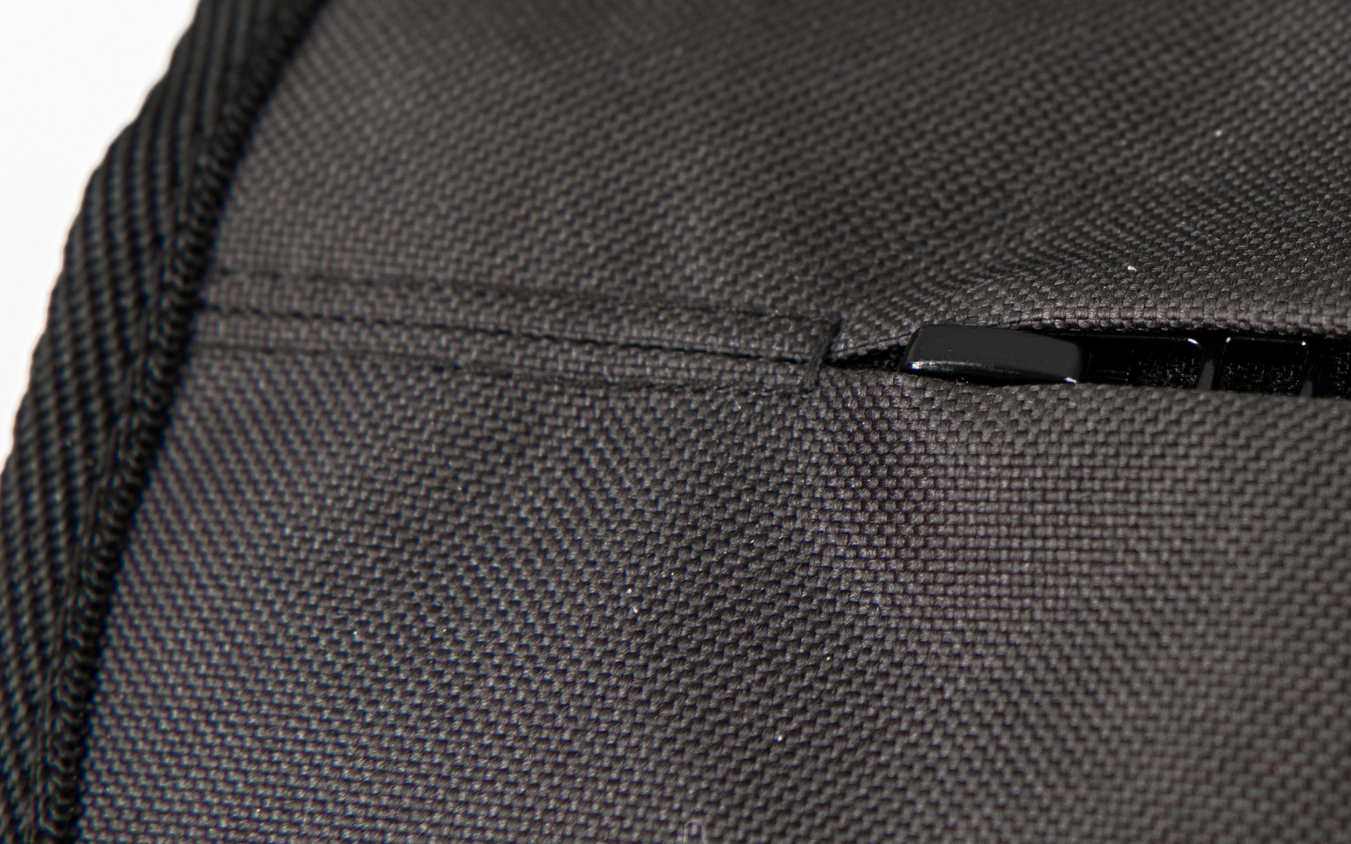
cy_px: 185
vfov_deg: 10.9
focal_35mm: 120
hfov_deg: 17.0
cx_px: 1351
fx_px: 4418
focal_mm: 50
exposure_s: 1/80
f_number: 5.6
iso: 200
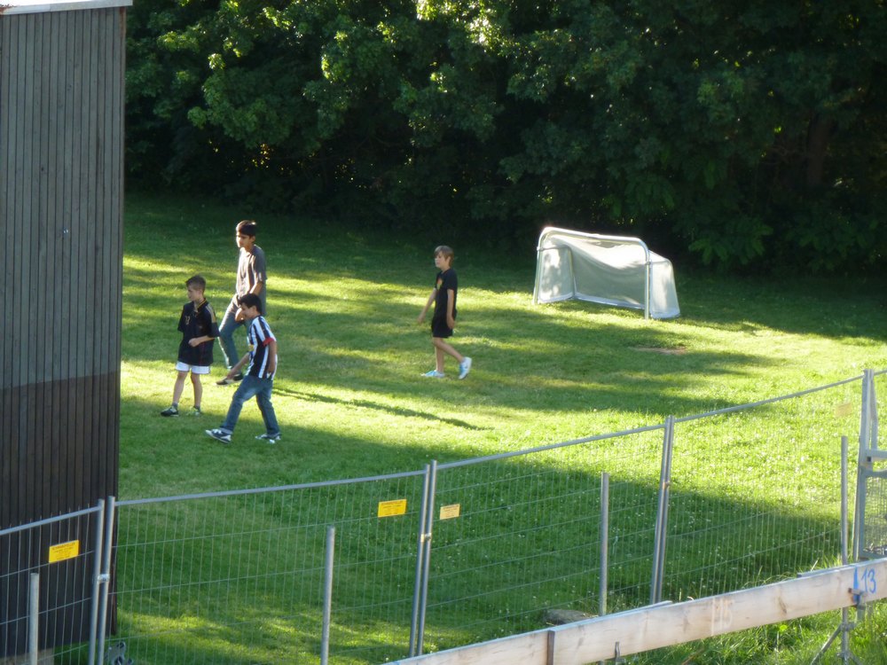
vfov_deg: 6.9
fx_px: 5484
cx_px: 444
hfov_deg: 9.2
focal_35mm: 214
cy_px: 332
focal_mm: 38.3
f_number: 5.5
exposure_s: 1/100
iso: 200
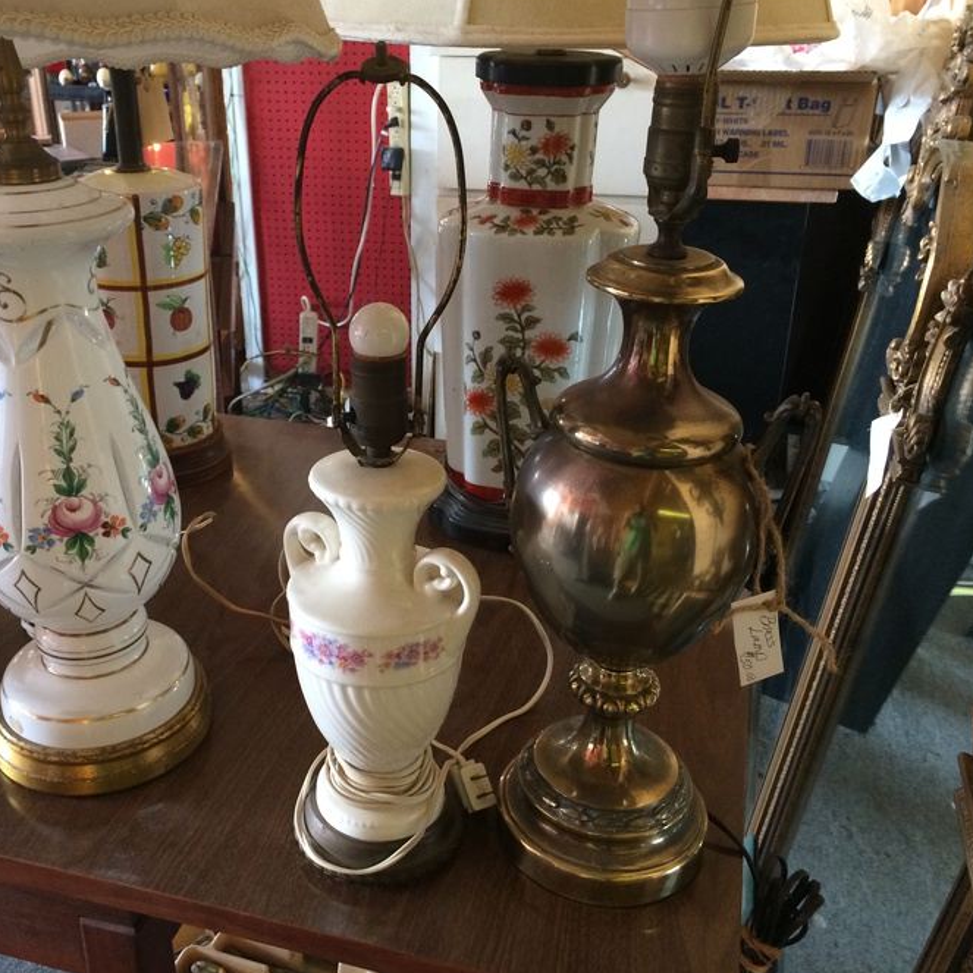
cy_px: 482
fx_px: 1145
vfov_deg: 46.0
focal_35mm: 36
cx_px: 393
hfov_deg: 45.8
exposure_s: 1/30
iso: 200
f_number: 2.2
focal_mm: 4.12
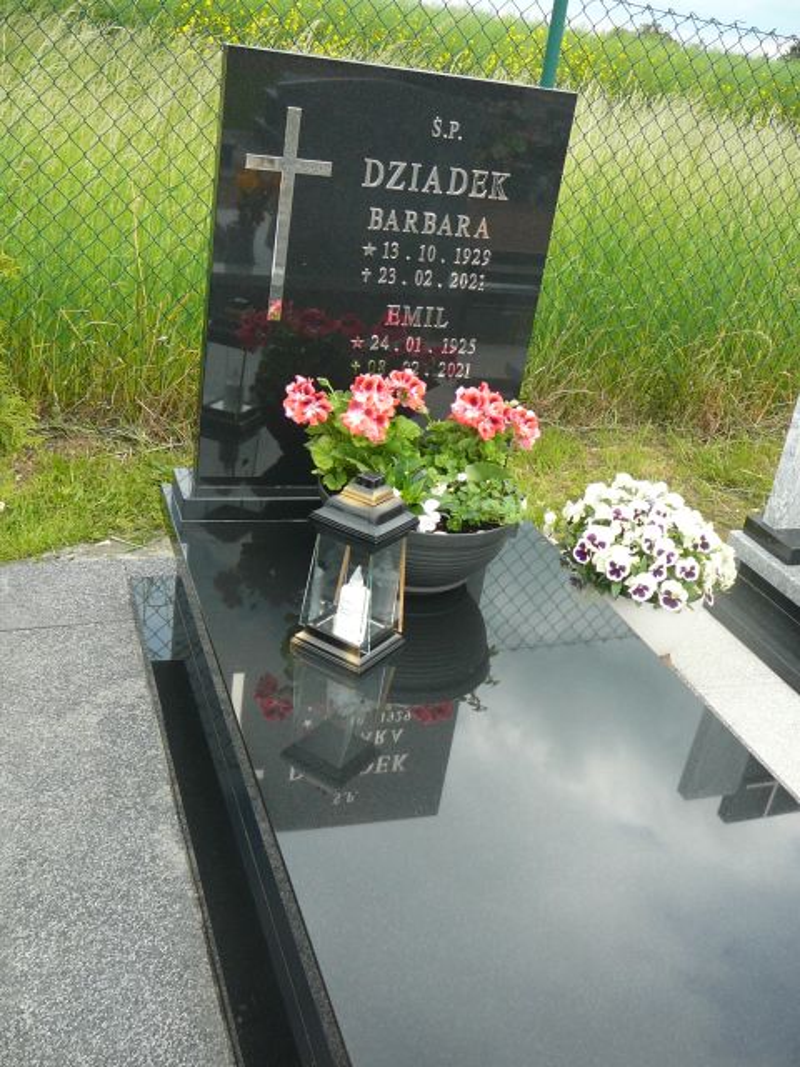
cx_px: 400
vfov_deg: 52.6
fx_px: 1078
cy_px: 534
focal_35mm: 35
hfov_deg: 40.7
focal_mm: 5.2
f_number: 2.8
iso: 80
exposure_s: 1/400
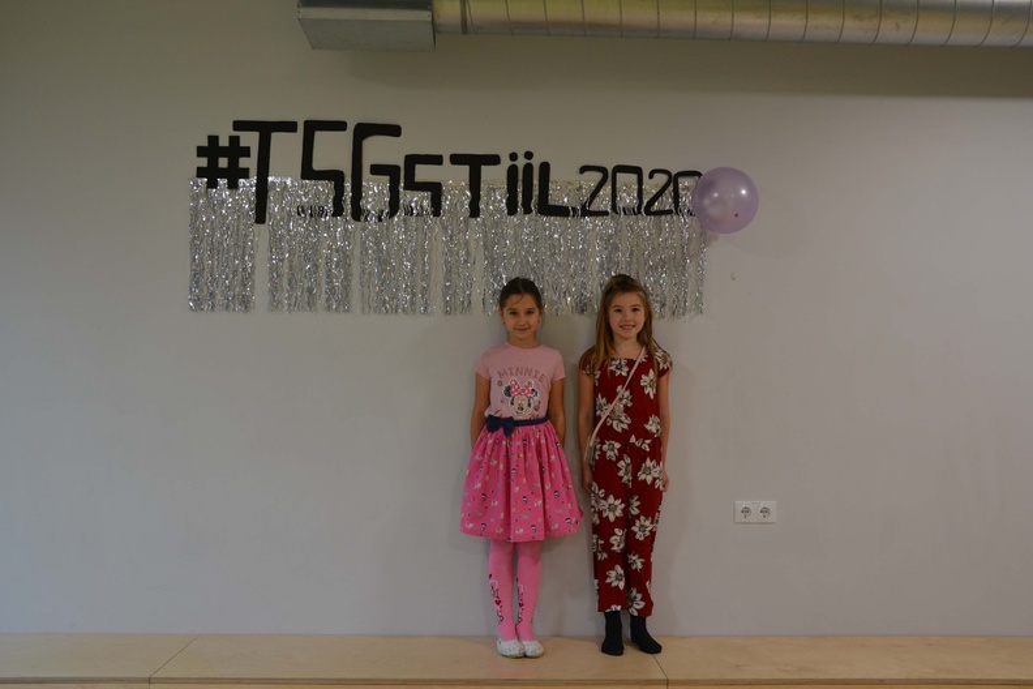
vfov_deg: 40.0
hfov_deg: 57.2
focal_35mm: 33
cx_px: 516
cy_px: 344
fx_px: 947
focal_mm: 22
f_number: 4
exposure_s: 1/60
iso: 400
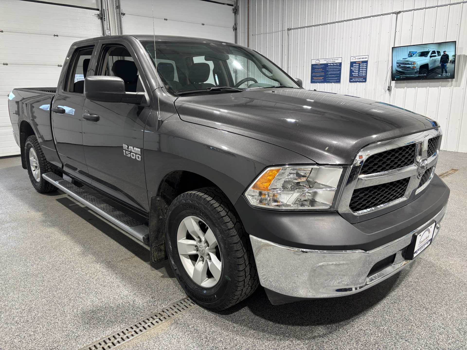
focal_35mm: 26
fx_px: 351
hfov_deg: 67.3
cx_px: 234
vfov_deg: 53.1
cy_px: 175
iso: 125
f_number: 1.6
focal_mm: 5.96
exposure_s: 1/60
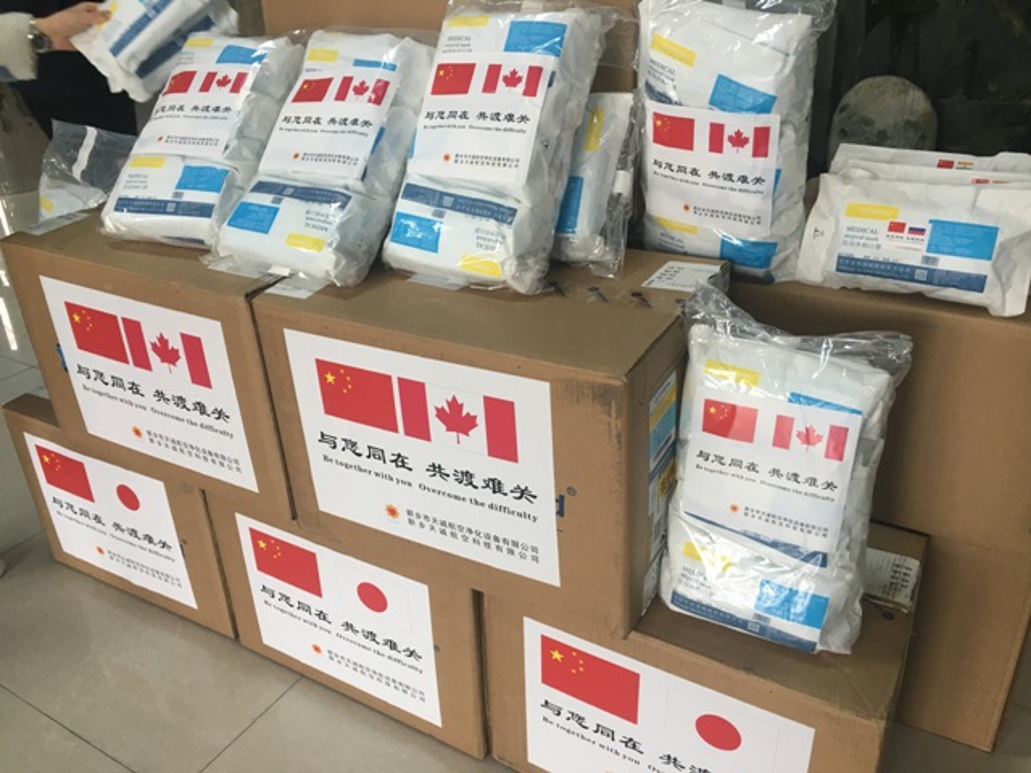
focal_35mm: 29
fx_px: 864
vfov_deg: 48.2
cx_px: 516
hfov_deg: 61.7
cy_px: 386
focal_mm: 4.15
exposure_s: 1/33
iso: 40
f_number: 2.2
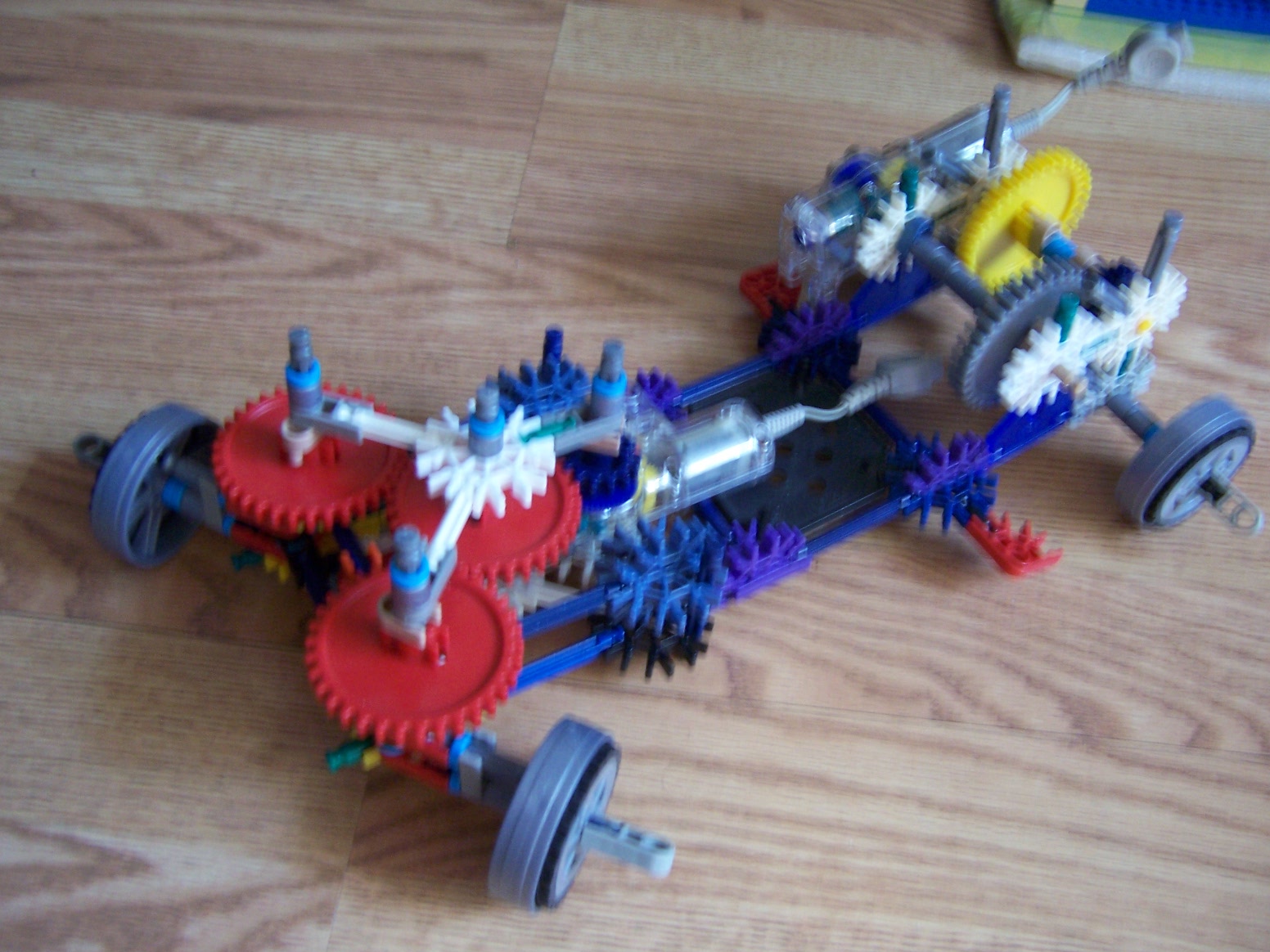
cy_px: 476
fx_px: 1211
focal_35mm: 33
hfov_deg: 55.4
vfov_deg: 42.9
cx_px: 635
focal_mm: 5.5
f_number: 3.4
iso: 140
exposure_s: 1/8
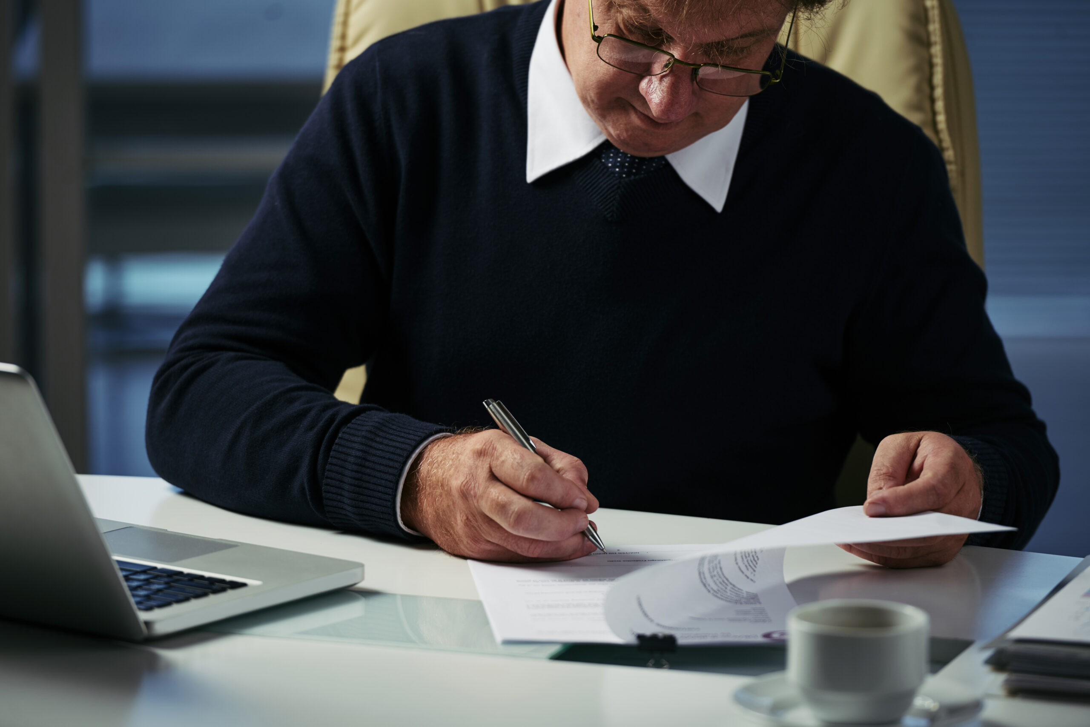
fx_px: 6057
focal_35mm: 200
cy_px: 364
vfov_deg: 6.9
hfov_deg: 10.3
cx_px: 545
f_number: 4
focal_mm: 200
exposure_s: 1/200
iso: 100
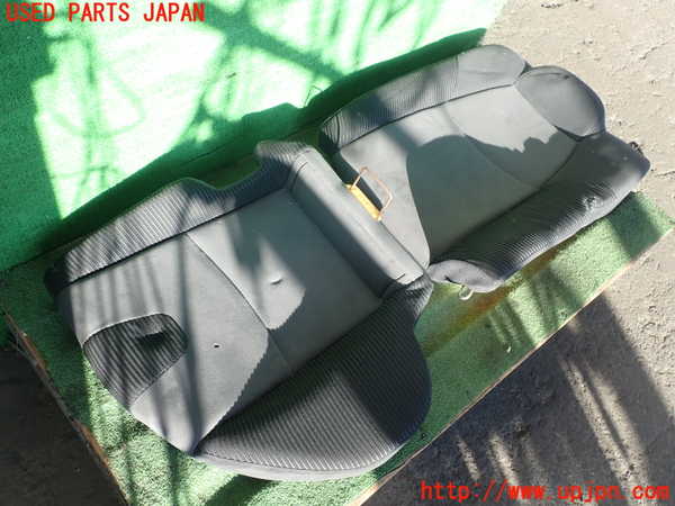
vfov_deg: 44.2
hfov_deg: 56.8
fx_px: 624
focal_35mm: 32
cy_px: 253
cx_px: 338
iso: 100
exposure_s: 1/60
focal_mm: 5.87
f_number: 3.2
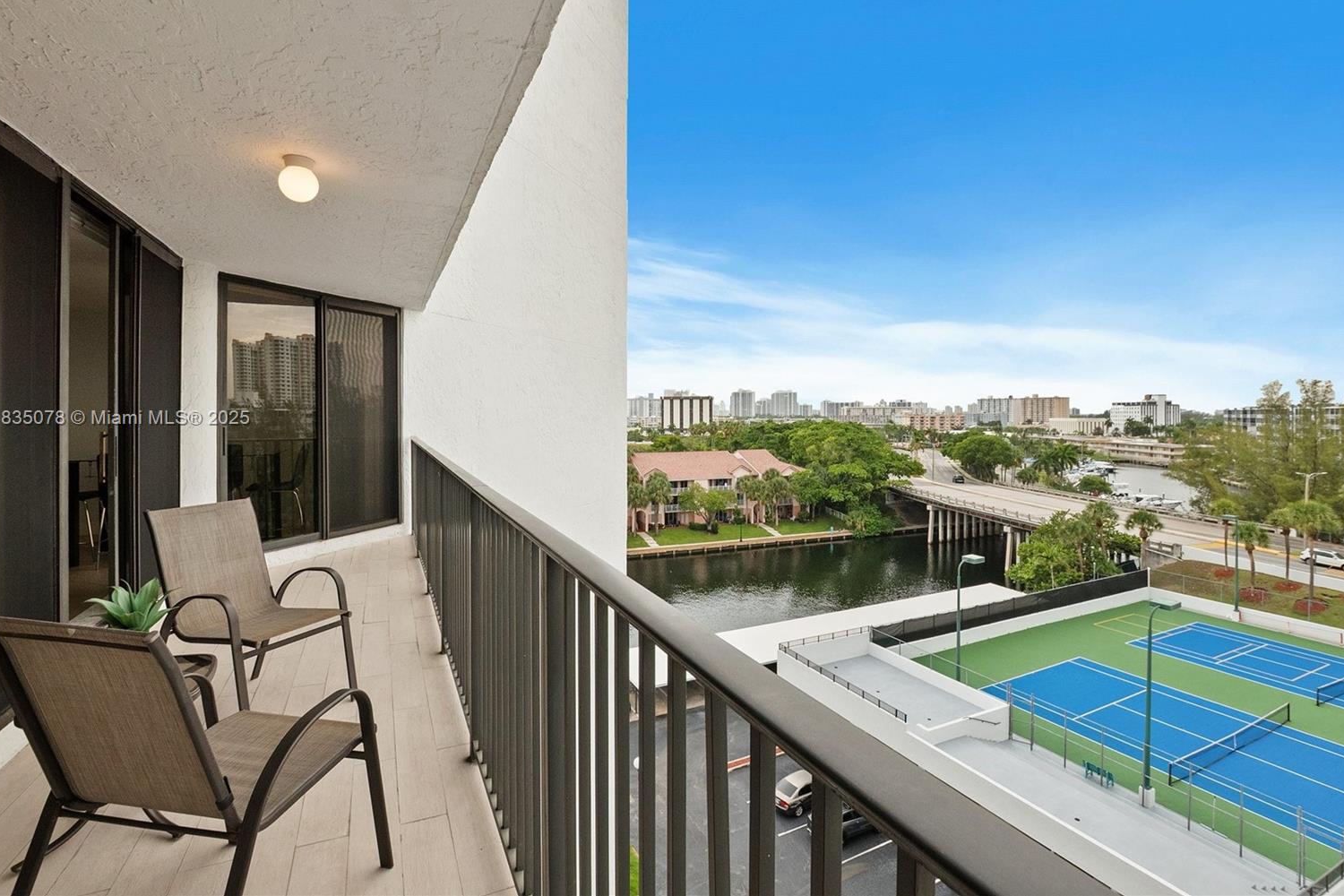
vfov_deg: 73.7
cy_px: 419
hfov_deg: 96.7
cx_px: 680
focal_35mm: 16
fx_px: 597
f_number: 8
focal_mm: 10
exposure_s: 1/400
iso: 200
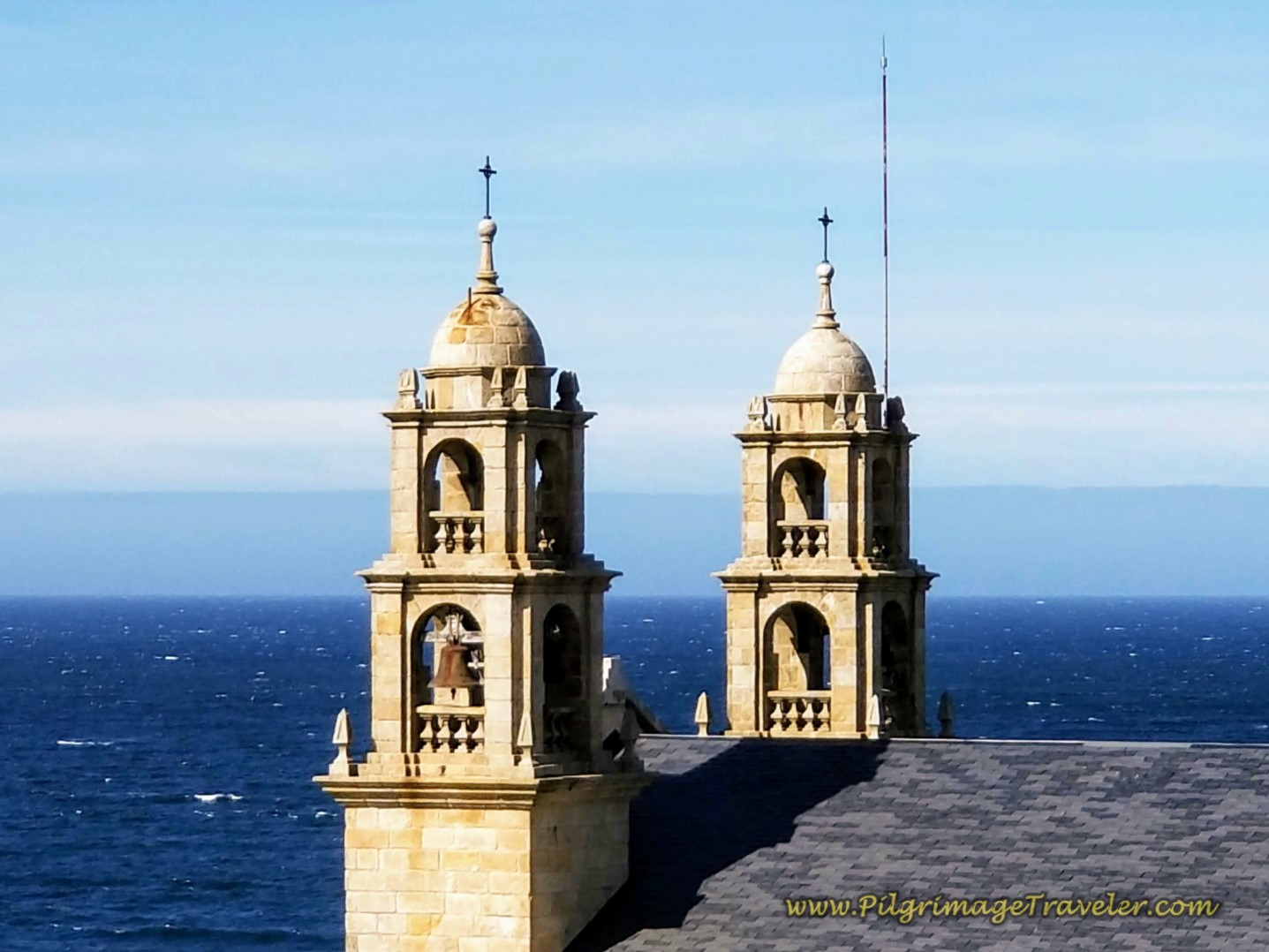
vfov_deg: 28.0
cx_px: 634
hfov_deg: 36.8
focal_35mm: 52
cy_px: 476
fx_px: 1906
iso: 25
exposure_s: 1/1081
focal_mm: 6
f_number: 2.4
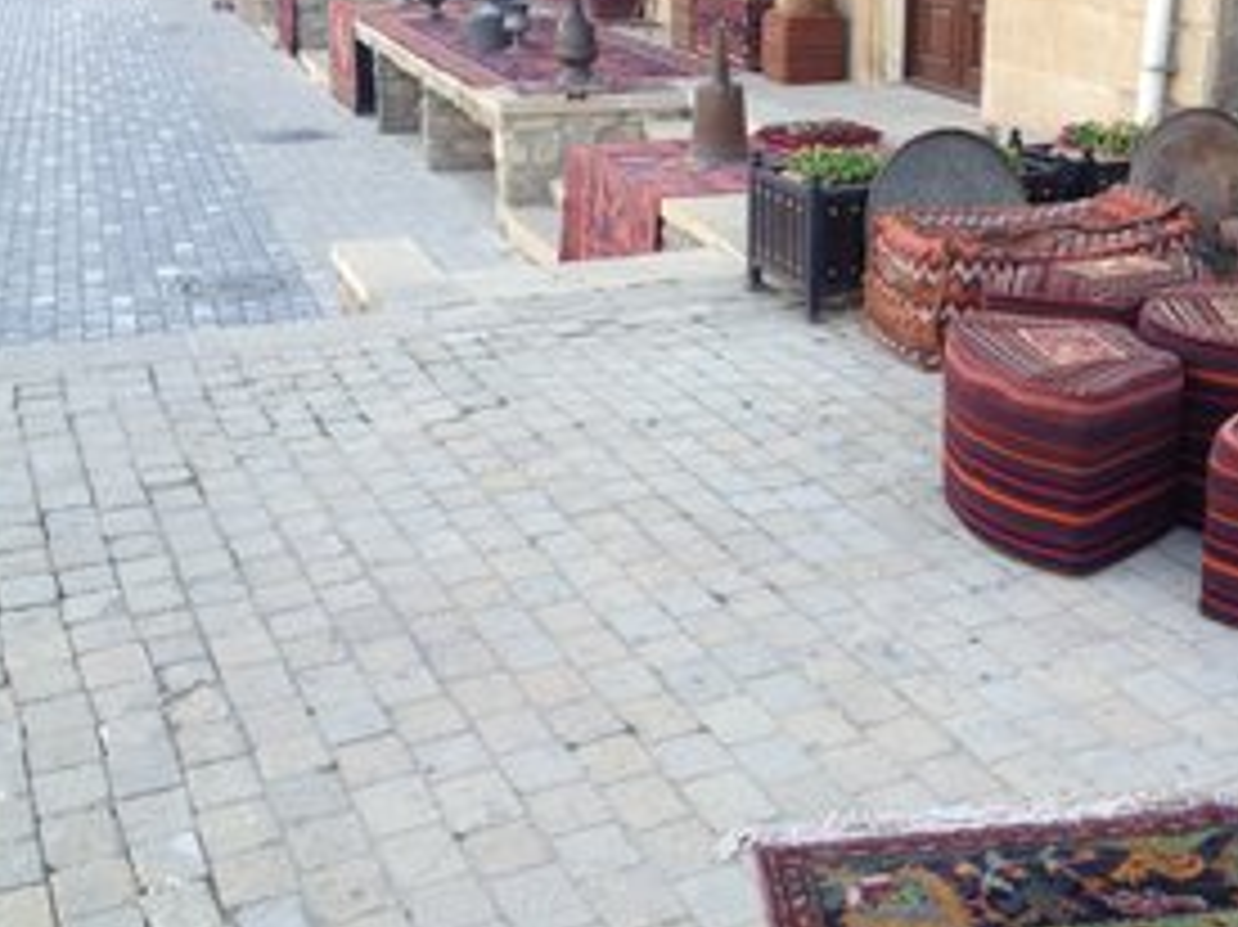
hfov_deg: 37.2
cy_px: 387
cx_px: 806
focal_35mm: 51
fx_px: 1823
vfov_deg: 28.5
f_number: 2.4
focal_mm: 4.28
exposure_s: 1/129
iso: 64
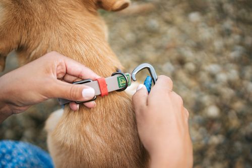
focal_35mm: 50
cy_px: 84
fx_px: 350
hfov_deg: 39.6
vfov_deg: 27.0
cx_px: 126
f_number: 1.8
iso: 160
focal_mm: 50
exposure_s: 1/2500
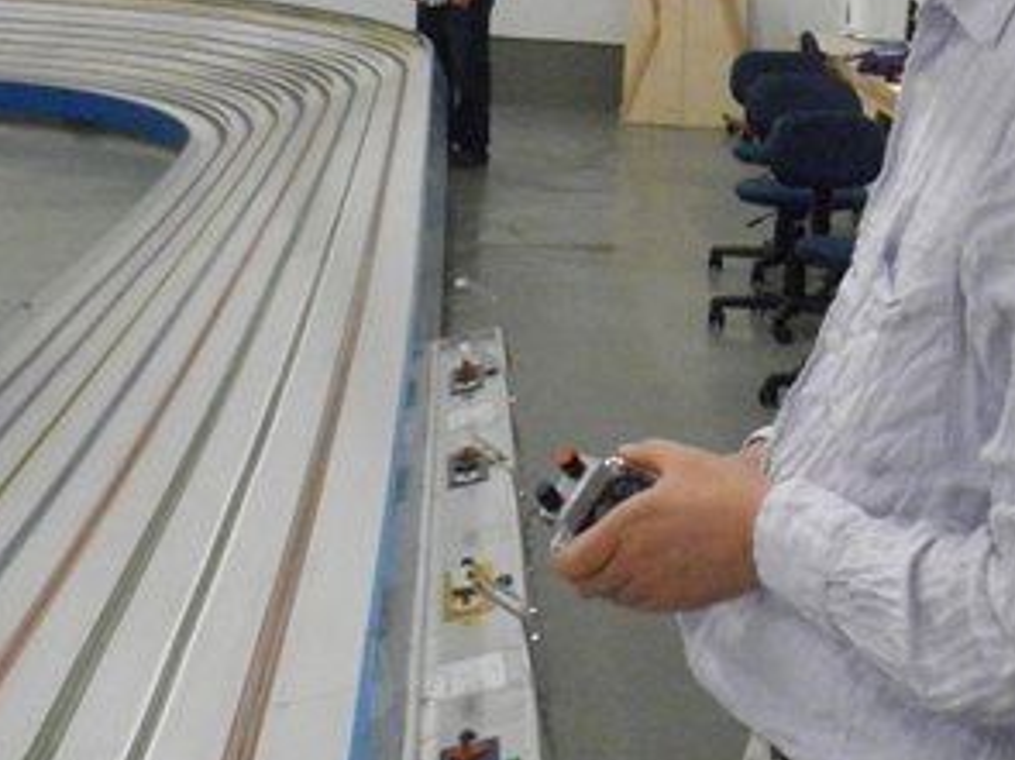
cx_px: 850
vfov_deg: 19.0
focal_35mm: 76
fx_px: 2228
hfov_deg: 25.1
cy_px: 62
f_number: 3.2
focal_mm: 5
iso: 800
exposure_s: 1/100
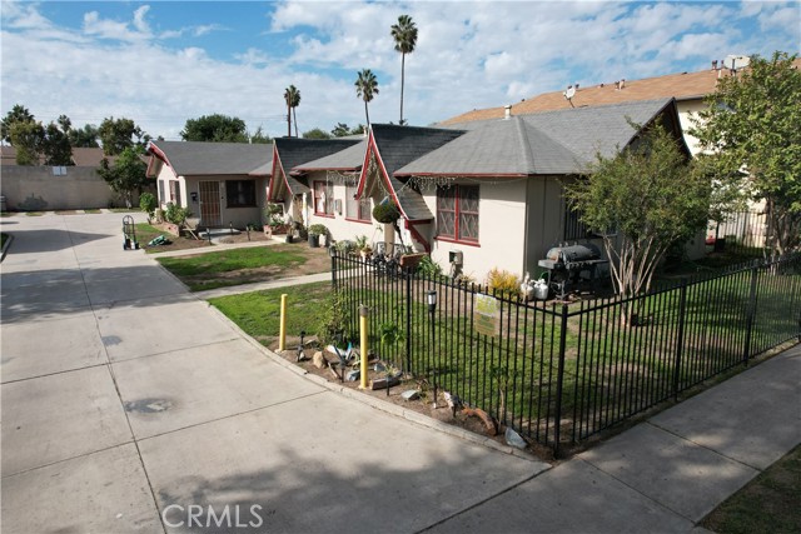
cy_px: 267
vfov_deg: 57.3
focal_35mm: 22
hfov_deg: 78.6
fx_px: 490
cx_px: 400
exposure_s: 1/2500
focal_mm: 8.38
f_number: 2.8
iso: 120
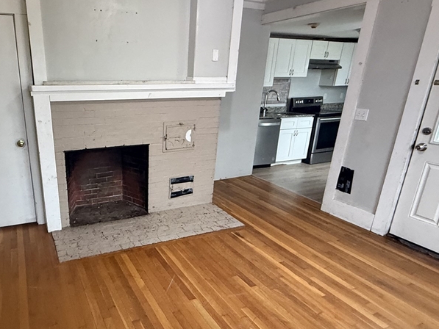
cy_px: 178
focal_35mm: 24
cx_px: 130
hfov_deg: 68.6
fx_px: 304
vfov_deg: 56.8
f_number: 2.2
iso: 500
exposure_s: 1/60
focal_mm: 2.22
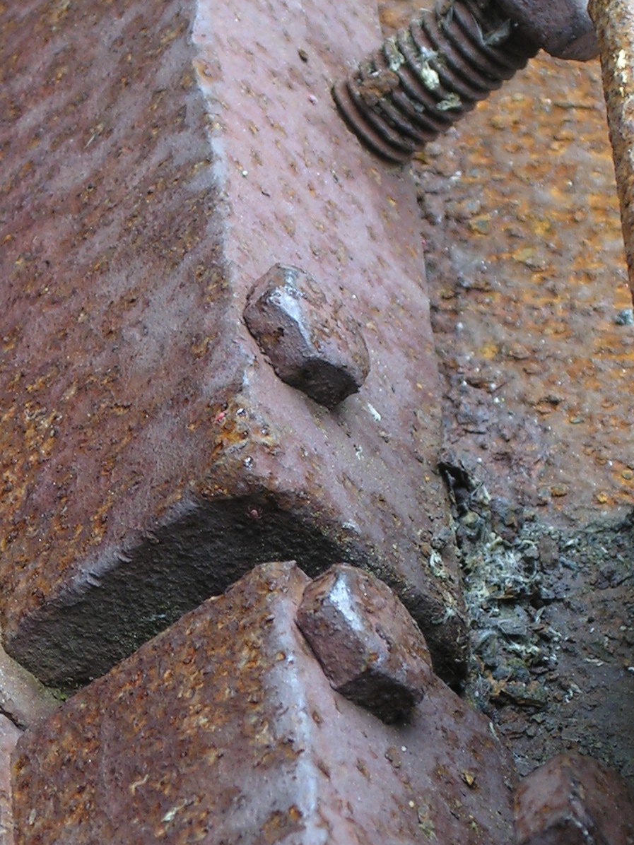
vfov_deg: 8.5
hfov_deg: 6.4
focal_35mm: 232
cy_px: 632
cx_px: 107
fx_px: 5666
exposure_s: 1/48.6
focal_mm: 21.6
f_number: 5.5
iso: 50
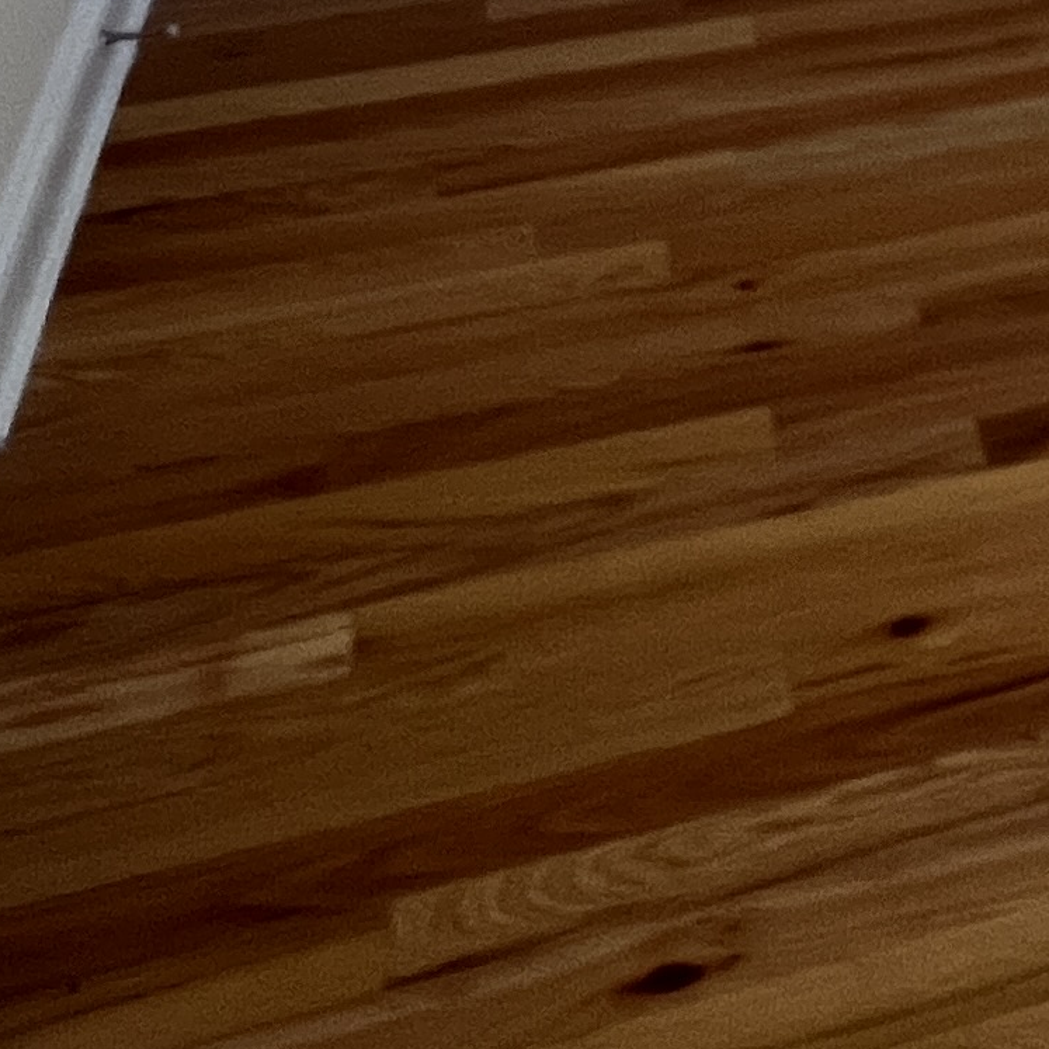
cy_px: -595
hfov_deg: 24.3
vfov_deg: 22.1
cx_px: 1352
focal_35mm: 62
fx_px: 2126
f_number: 1.8
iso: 200
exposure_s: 1/120
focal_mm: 1.57
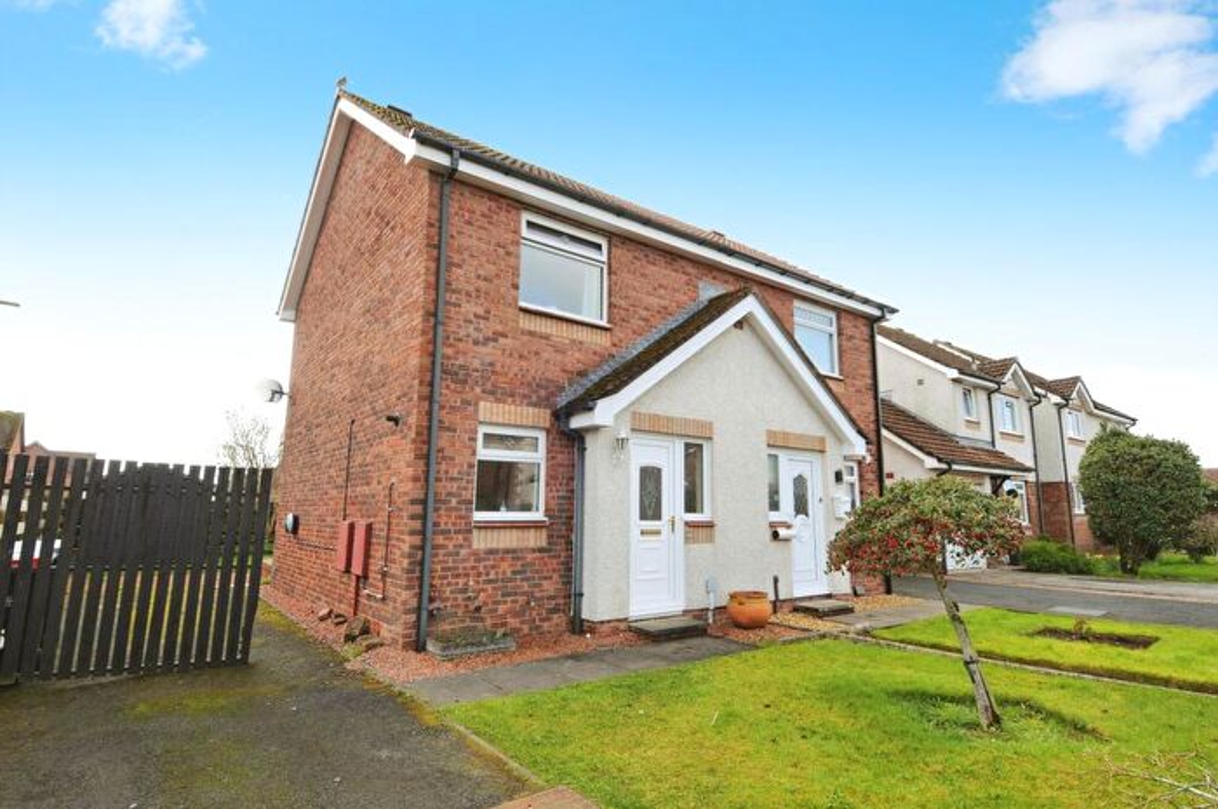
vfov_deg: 67.3
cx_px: 609
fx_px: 608
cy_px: 404
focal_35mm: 18
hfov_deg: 90.1
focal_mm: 12
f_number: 7.1
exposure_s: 1/125
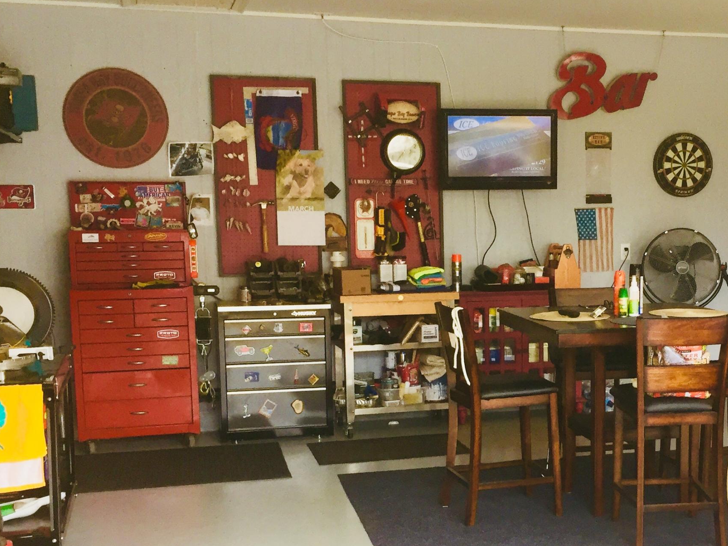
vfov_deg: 28.4
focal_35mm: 51
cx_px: 518
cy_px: 354
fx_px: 1072
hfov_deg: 36.9
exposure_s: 1/30
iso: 32
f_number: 2.2
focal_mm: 4.15
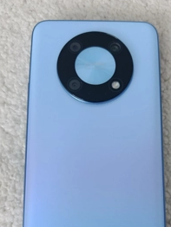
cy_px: 160
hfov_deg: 40.5
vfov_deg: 51.1
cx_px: 105
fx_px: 230
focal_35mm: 35
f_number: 1.65
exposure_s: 1/100
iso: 1073
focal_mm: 6.11
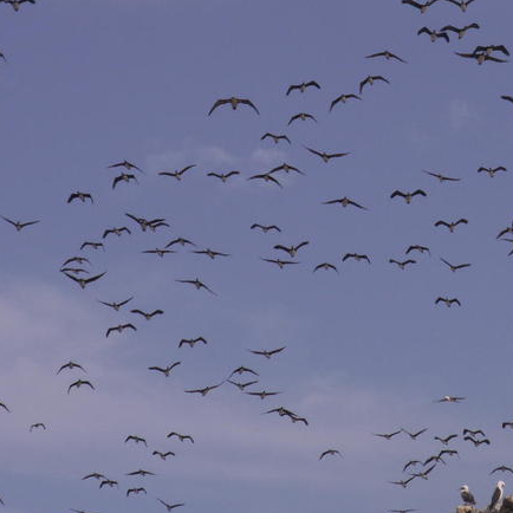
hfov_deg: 7.4
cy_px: 249
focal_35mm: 235
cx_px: 369
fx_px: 3940
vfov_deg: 7.4
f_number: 8
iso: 50
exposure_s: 1/400
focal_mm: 24.87
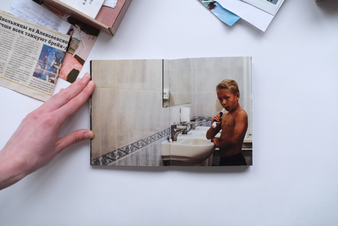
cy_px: 113
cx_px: 169
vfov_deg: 41.1
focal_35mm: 32
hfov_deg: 58.7
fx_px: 300
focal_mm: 21.6
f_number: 4
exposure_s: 1/250
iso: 10000
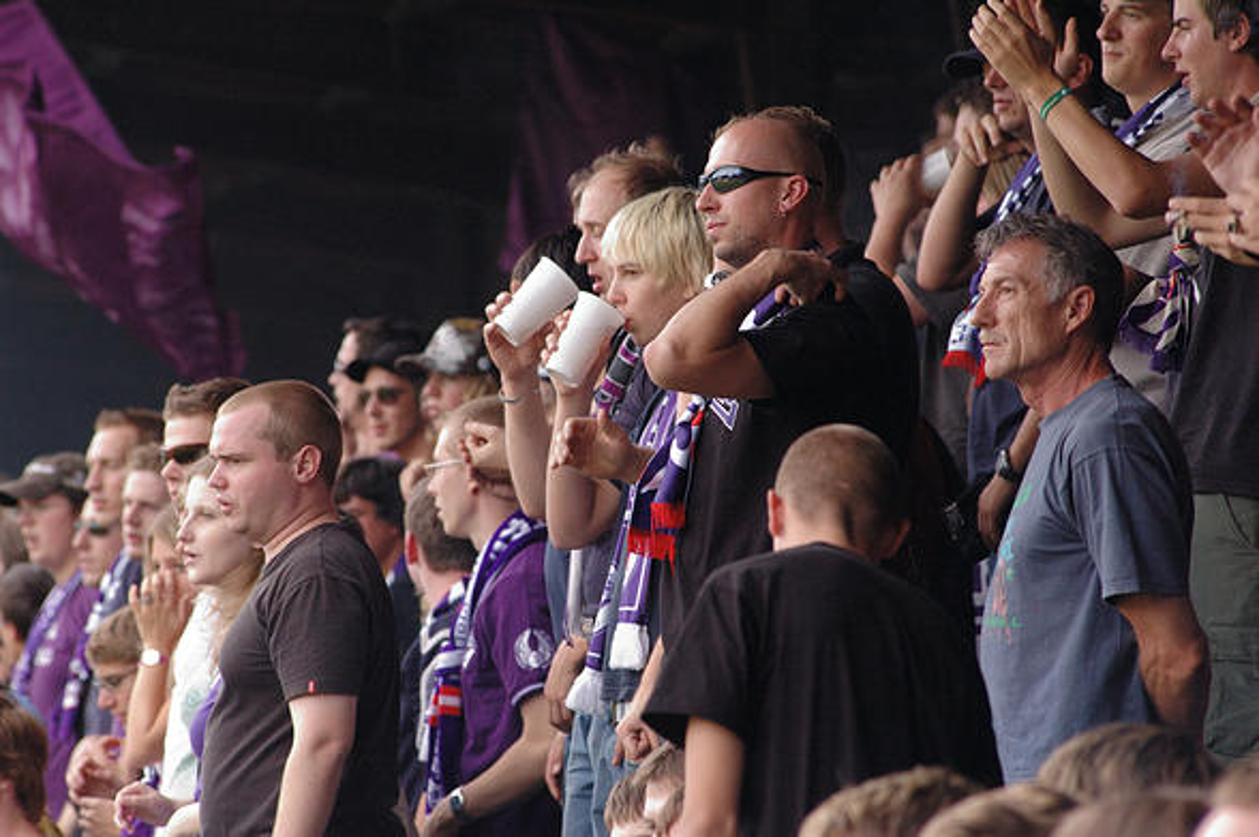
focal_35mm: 300
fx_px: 10483
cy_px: 418
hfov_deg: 6.9
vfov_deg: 4.6
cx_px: 630
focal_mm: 200
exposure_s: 1/250
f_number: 5.6
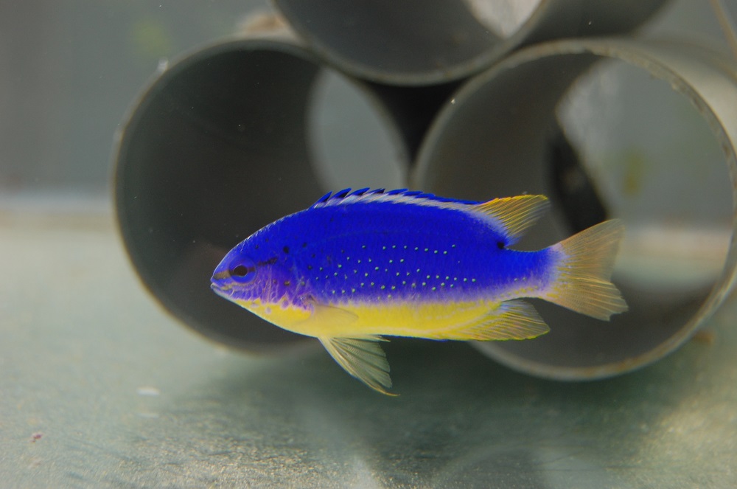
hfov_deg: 27.0
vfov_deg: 18.1
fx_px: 1533
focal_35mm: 75
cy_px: 244
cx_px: 368
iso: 400
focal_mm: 50
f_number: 5.6
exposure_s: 1/80
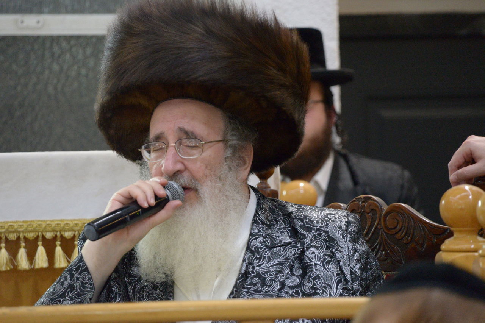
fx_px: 4041
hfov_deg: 6.9
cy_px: 162
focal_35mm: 300
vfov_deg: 4.6
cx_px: 242
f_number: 6.3
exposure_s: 1/160
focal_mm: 300
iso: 6400
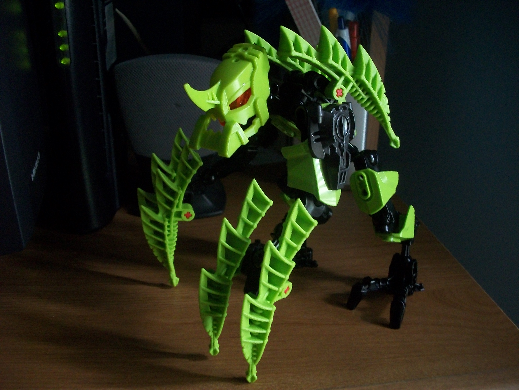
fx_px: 480
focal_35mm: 32
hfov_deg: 56.8
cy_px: 195
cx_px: 260
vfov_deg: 44.2
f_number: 2.9
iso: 220
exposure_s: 1/8
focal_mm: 5.7
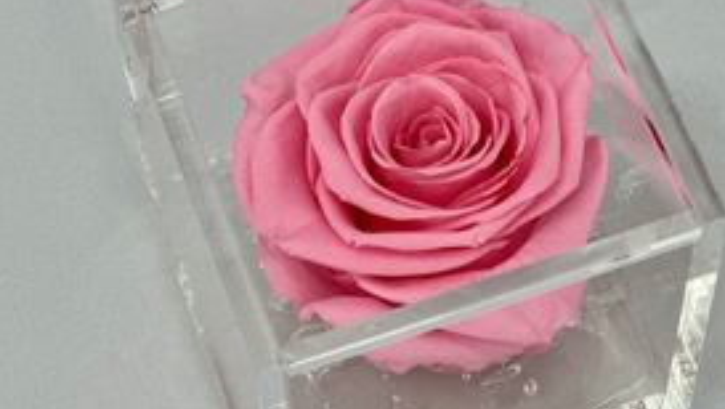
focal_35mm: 131
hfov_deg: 16.4
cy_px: 218
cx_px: 417
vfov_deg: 9.3
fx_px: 2520
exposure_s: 1/100
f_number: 2.8
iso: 20
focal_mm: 9
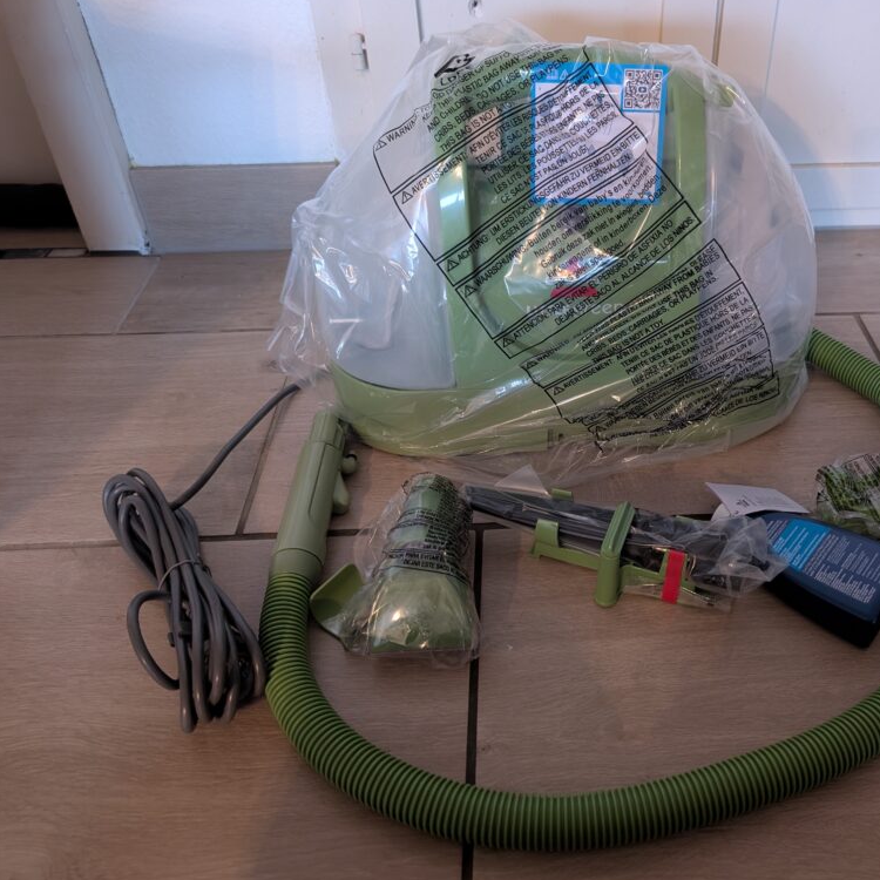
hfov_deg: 54.6
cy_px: 437
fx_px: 834
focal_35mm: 29
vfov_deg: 55.6
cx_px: 578
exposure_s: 1/33.3
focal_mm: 6.9
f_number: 1.68
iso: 863
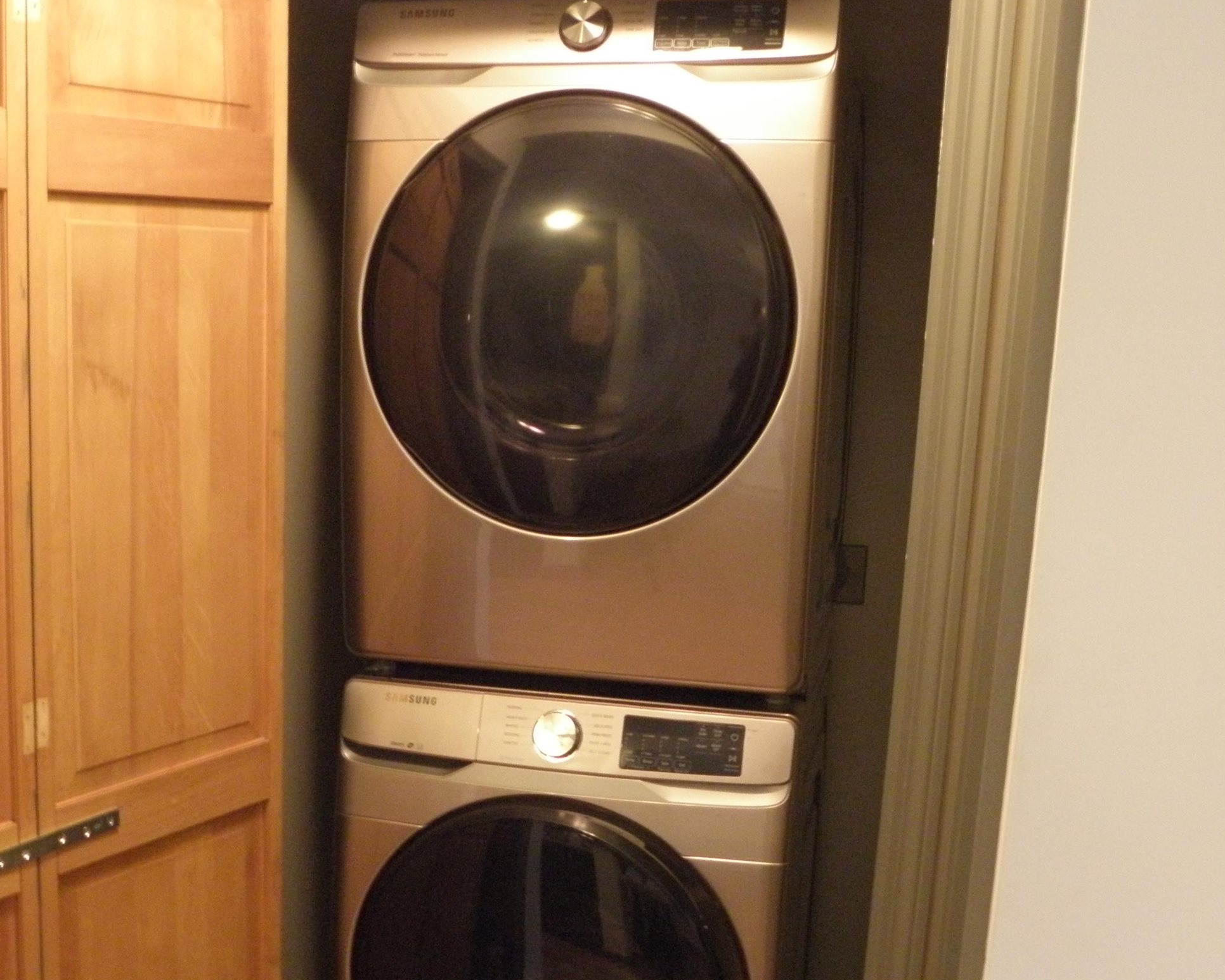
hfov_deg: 40.8
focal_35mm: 45
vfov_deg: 33.2
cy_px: 654
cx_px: 436
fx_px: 1632
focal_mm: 5.16
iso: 400
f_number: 2.9
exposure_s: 1/6
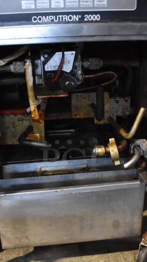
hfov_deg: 29.7
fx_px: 277
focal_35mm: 40
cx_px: 70
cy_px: 159
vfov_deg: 50.1
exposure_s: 1/125
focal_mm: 18
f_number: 3.5
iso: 7200
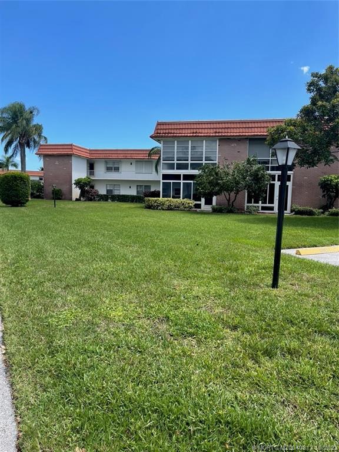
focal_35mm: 26
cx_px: 170
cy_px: 226
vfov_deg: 67.3
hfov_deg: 53.1
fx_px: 339
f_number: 1.6
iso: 32
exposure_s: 1/2165
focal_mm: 5.1
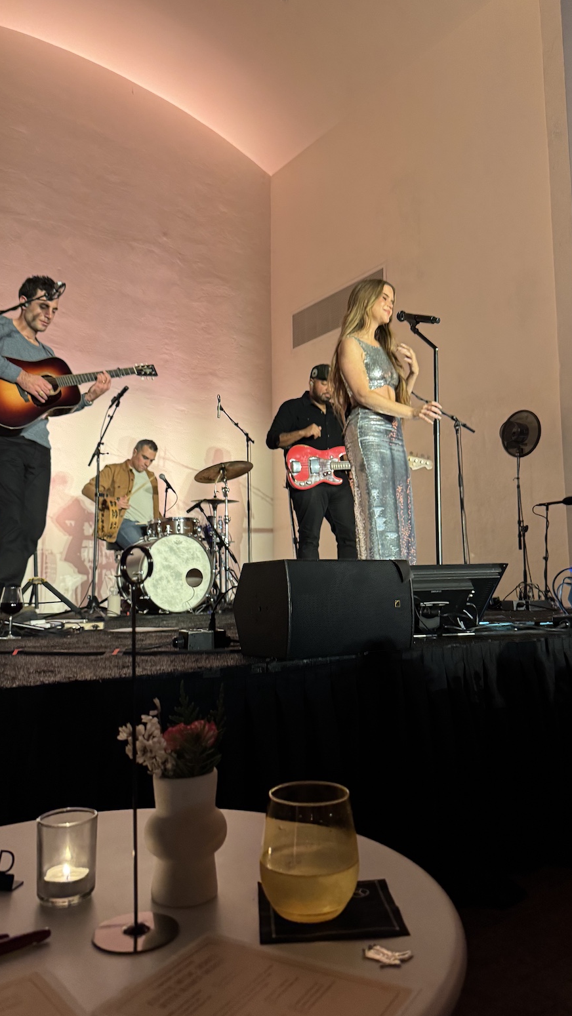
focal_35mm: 27
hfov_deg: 42.8
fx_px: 728
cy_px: 500
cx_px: 323
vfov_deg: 69.8
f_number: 1.78
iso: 400
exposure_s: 1/60
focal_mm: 6.76
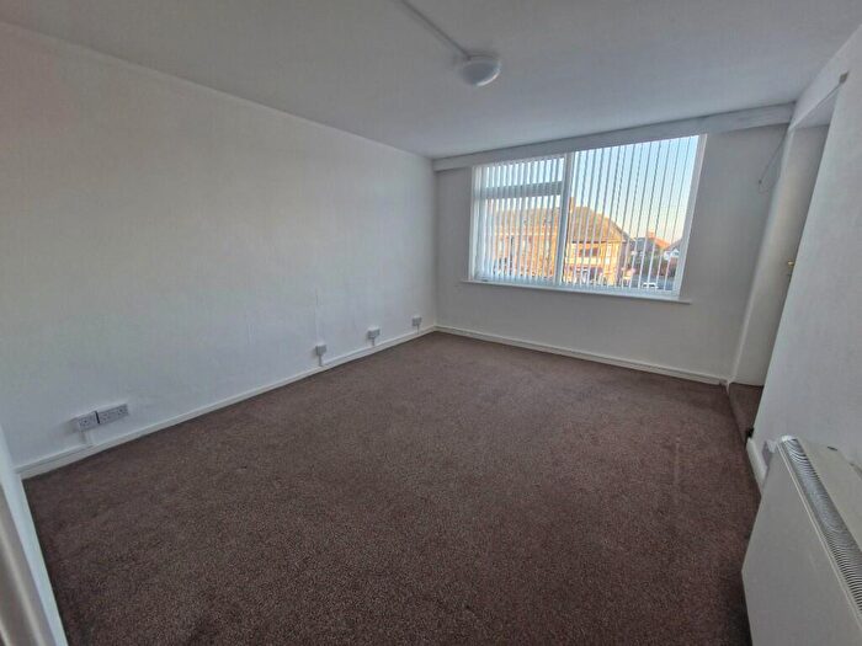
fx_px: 324
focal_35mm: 13
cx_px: 431
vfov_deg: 89.9
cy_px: 323
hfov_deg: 106.2
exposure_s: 1/50
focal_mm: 1.74
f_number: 2.2
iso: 50
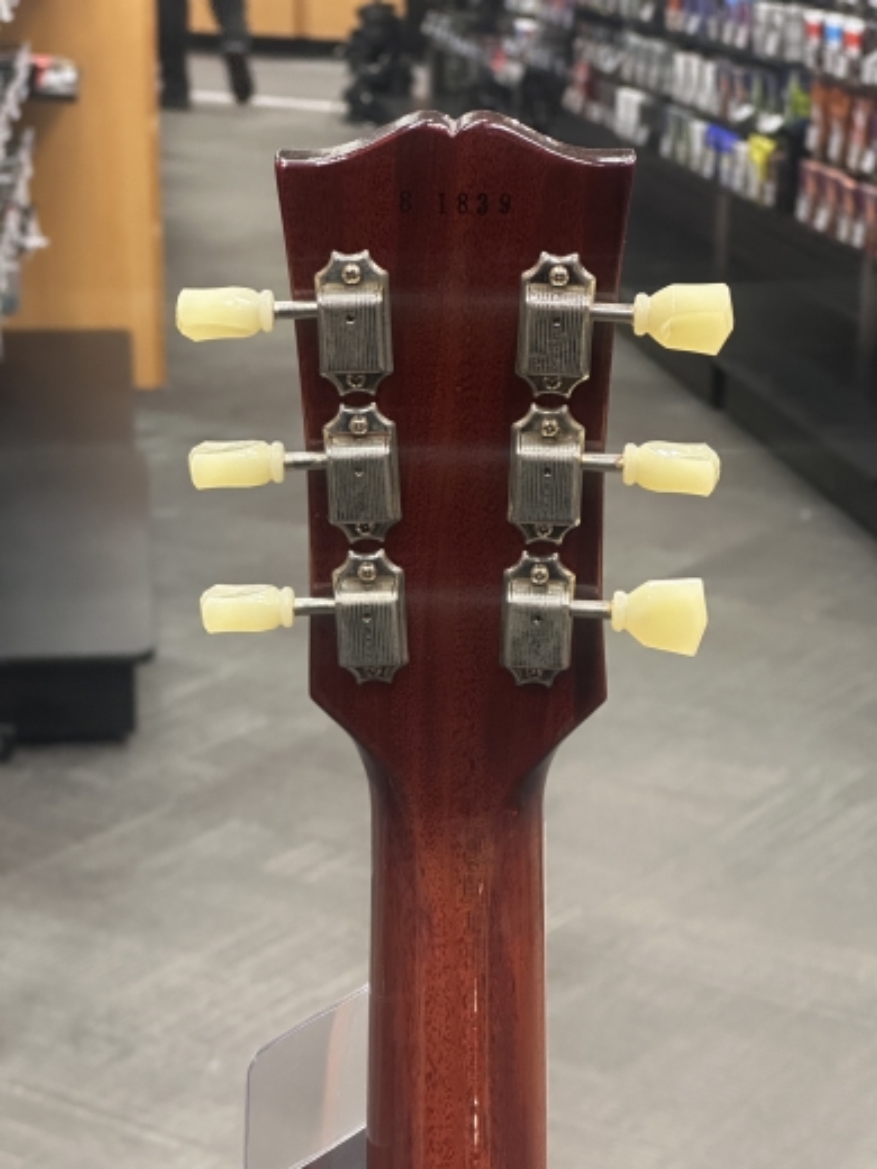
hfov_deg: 19.1
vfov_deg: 25.3
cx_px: 438
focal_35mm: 77
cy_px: 584
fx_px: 2601
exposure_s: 1/60
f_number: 2.8
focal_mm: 9
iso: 500
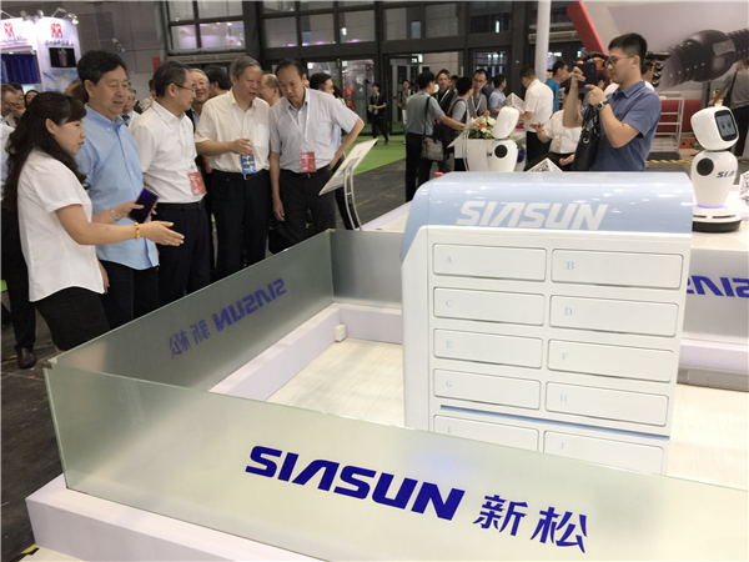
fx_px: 627
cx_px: 374
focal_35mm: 29
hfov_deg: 61.7
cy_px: 281
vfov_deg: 48.2
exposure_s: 1/33
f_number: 2.2
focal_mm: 4.15
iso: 32
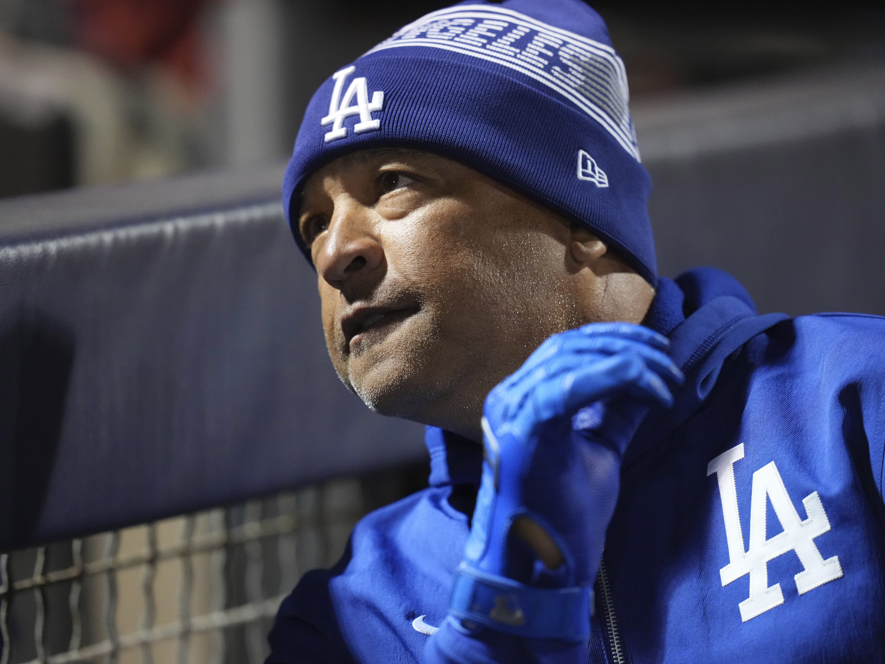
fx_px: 11071
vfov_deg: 3.4
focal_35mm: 433
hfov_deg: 4.6
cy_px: 332
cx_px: 473
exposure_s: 1/800
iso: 6400
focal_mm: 400
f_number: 2.8
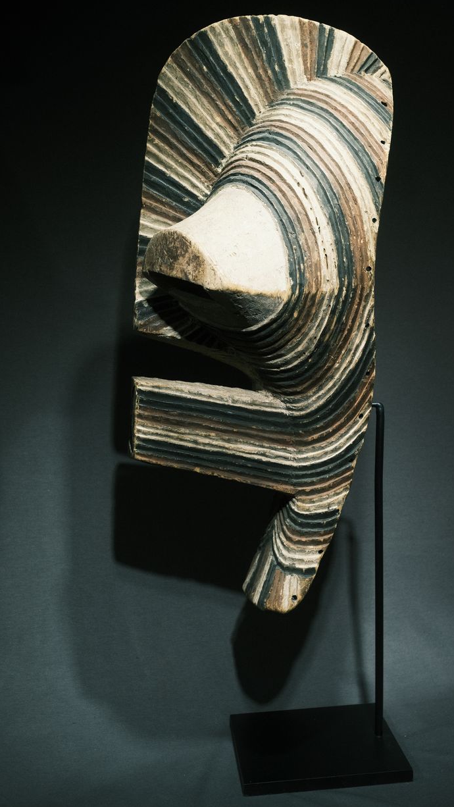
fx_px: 941
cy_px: 396
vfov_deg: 46.4
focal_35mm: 44
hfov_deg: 27.1
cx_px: 264
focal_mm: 27
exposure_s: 1/100
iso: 640
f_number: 4.5
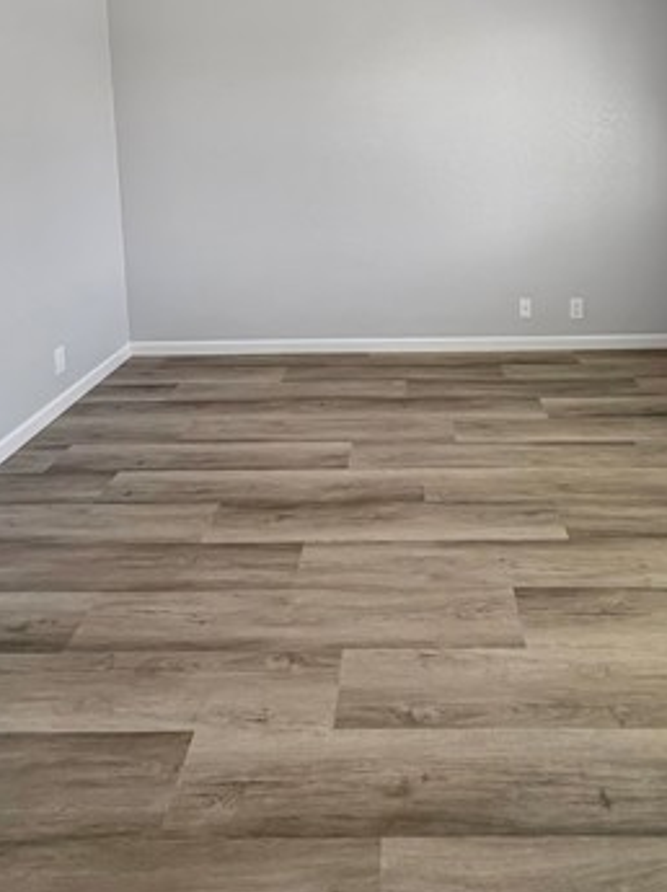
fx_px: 669
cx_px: 403
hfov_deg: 52.6
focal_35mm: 26
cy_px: 204
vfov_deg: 62.8
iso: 125
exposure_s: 1/120
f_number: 2.2
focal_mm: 2.22
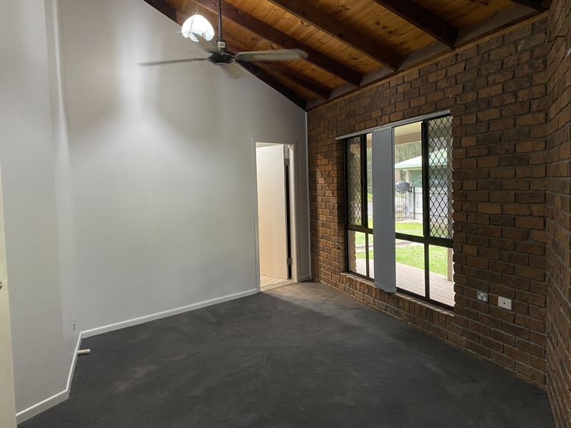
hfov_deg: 67.3
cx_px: 286
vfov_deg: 53.1
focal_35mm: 26
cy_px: 214
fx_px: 429
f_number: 1.8
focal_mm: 4.25
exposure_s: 1/33
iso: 500
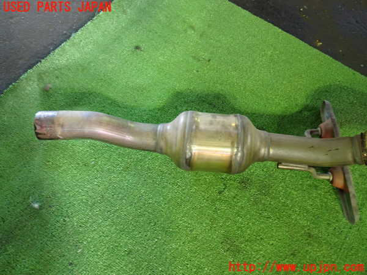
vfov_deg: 46.8
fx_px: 318
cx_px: 184
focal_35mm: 30
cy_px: 138
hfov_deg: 60.0
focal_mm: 5.4
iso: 500
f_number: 2.3
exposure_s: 1/30
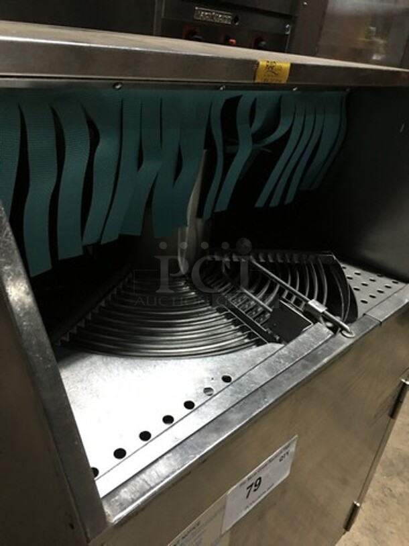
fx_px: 457
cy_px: 273
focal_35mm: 29
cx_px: 204
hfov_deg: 48.2
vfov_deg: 61.7
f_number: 2.2
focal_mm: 4.15
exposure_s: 1/10
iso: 100
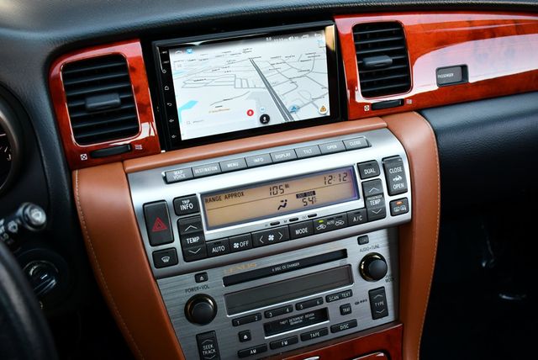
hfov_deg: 53.1
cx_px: 269
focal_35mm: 36
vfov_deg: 36.9
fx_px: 538
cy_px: 180
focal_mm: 18
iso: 720
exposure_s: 1/250
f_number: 3.5
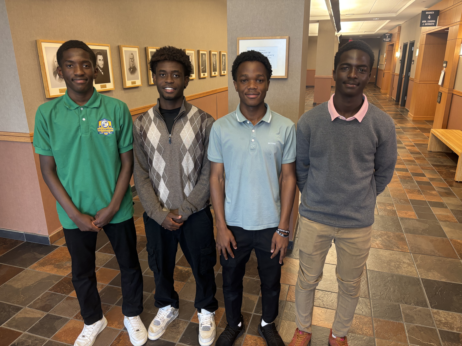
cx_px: 231
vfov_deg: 53.1
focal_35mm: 26
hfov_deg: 67.3
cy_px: 173
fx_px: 347
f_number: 1.6
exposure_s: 1/60
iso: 125
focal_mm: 5.96
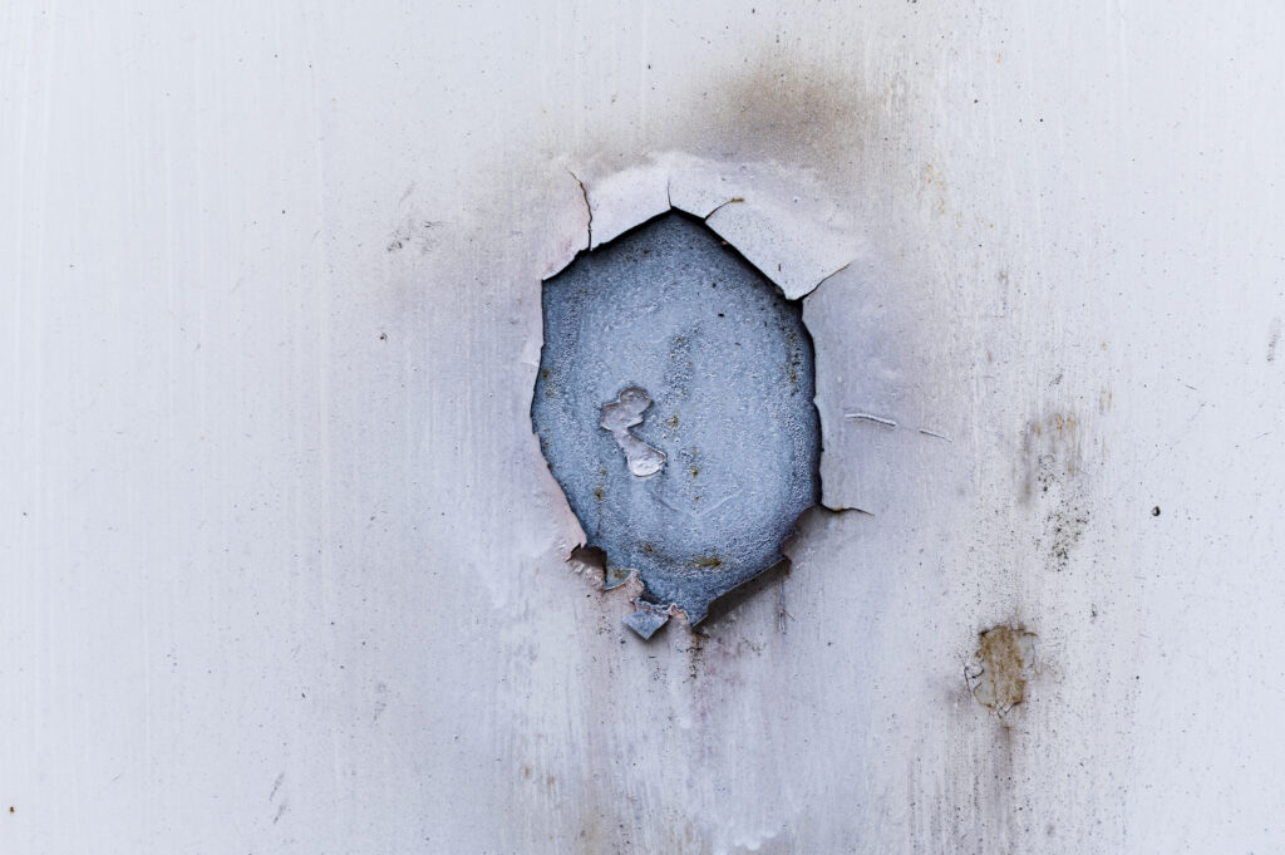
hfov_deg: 39.6
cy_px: 428
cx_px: 642
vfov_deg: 26.9
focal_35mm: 50
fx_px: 1783
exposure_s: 1/80
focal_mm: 50
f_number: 2.8
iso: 400
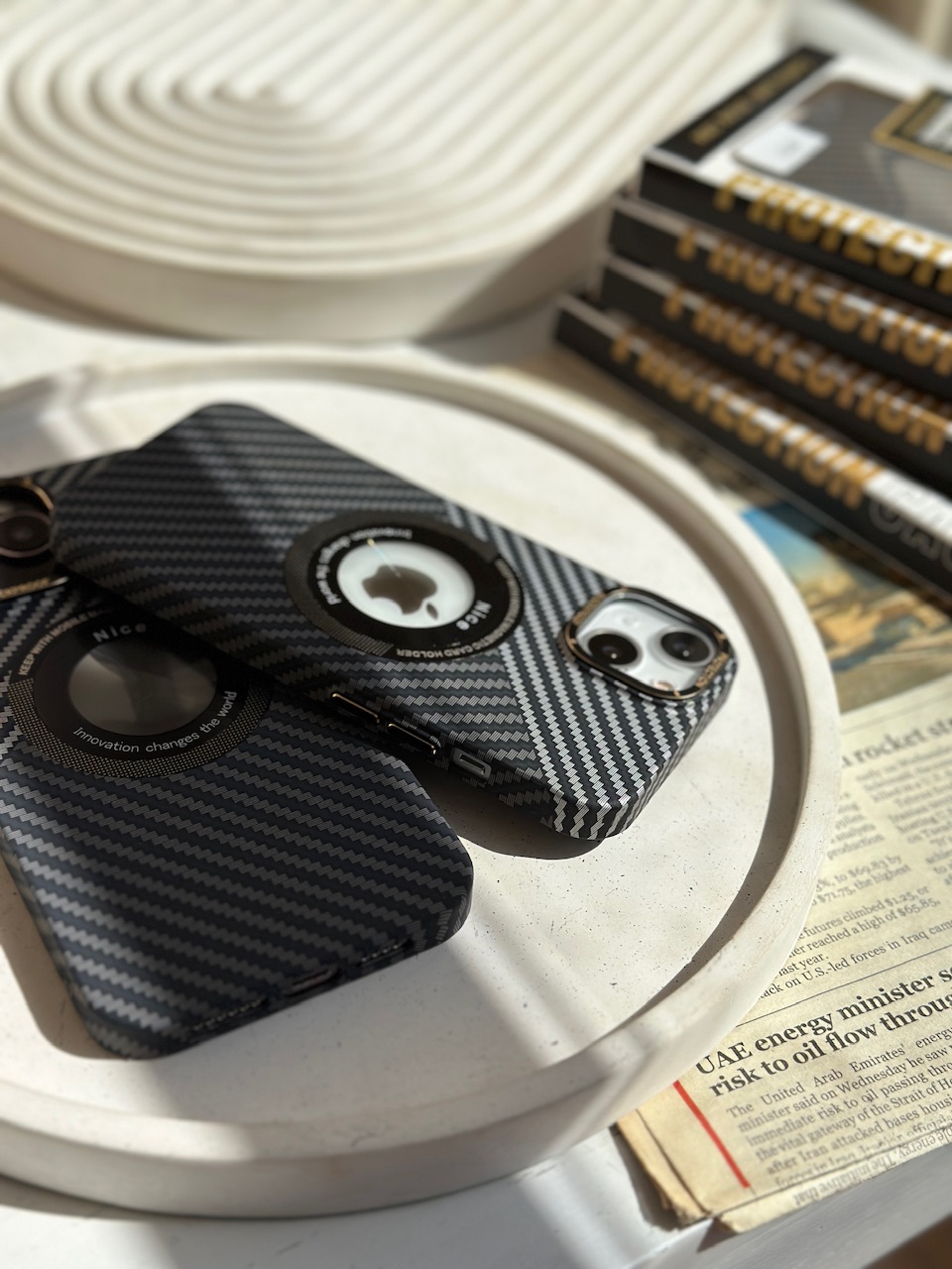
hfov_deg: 30.3
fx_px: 1760
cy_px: 634
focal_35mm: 48
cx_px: 476
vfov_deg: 39.7
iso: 100
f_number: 1.78
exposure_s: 1/12048
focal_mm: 6.86
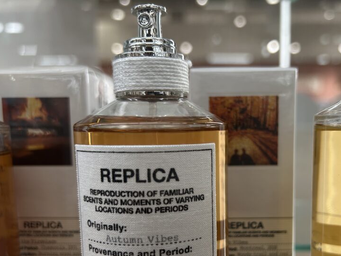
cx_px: 208
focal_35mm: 37
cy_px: 182
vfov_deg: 38.0
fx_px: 364
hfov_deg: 49.8
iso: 32
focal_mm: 5.7
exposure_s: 1/132
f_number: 1.5
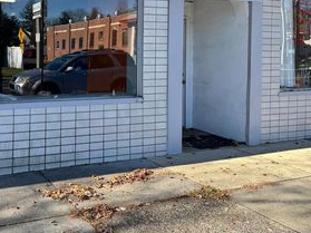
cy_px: 55
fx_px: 386
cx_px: 72
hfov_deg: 42.3
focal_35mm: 43
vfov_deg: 32.9
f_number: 1.78
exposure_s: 1/1042
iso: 80
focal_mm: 6.76
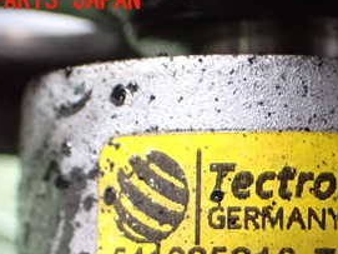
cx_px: 288
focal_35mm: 104
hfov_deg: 18.7
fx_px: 1015
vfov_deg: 14.0
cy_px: 267
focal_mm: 8.4
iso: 1600
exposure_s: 1/40
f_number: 3.1
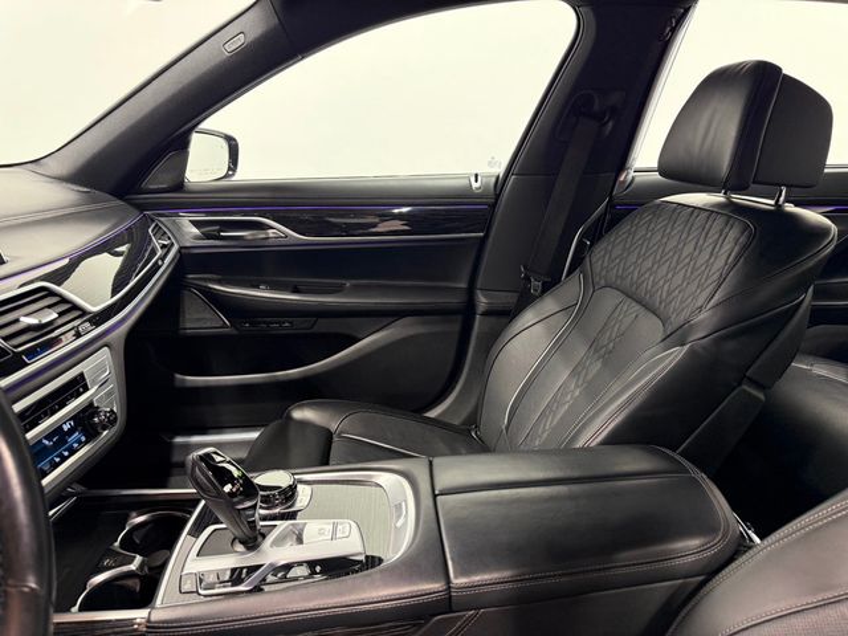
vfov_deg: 56.8
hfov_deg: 71.6
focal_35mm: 24
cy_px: 318
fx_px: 588
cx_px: 424
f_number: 1.78
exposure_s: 1/60
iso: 250
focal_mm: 6.76
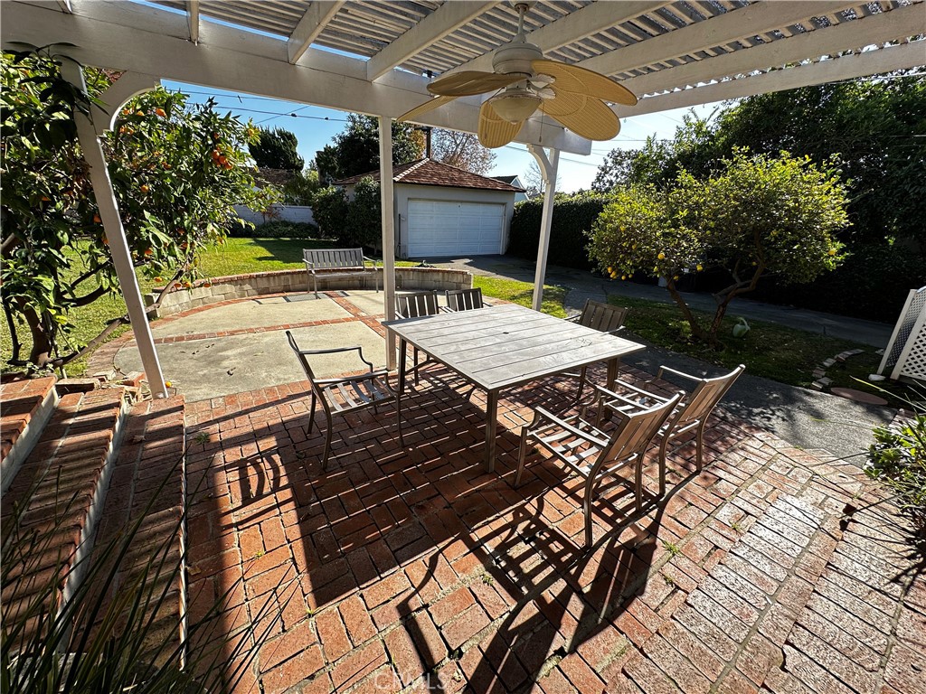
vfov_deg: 85.7
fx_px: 375
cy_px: 347
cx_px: 463
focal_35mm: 14
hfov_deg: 102.1
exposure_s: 1/344
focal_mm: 2.22
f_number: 2.2
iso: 40
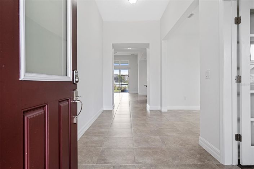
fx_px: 148
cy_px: 84
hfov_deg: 81.2
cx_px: 127
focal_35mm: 21
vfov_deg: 59.4
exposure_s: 1/2
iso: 100
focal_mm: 21
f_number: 9
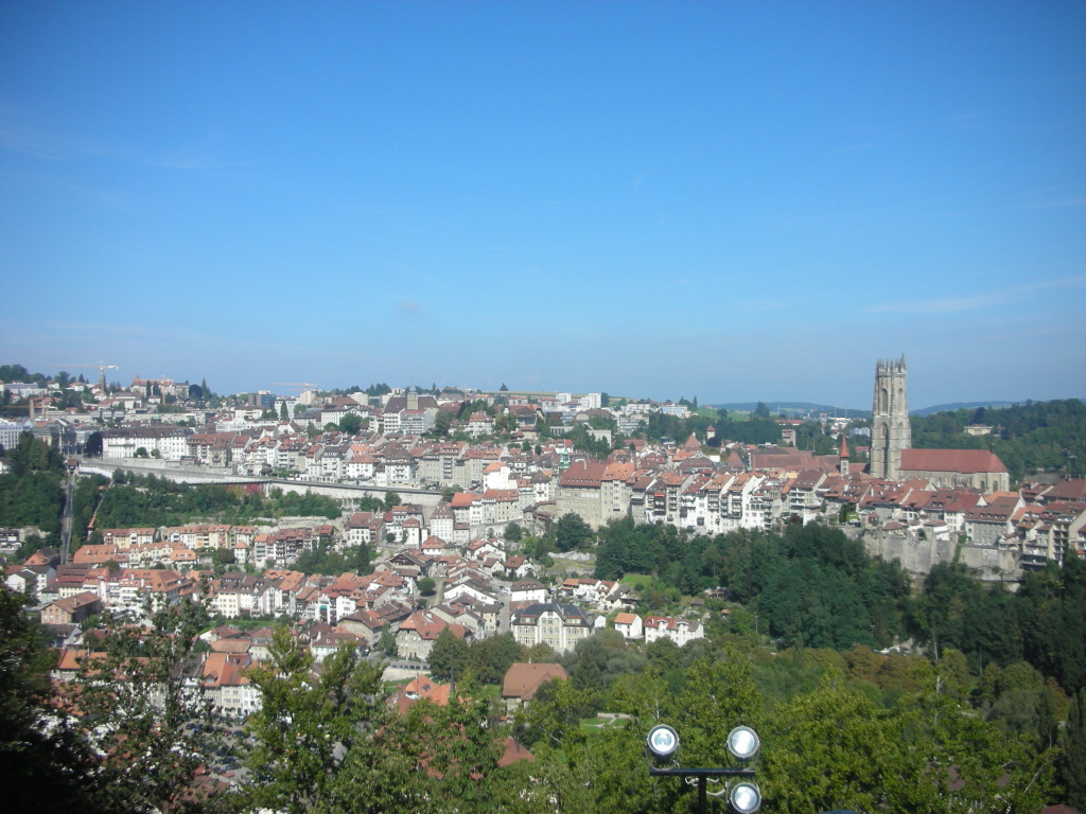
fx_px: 1098
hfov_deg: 52.6
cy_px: 407
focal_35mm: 35
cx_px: 543
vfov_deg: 40.7
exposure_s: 1/92.3
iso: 50
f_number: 8.5
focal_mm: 5.8
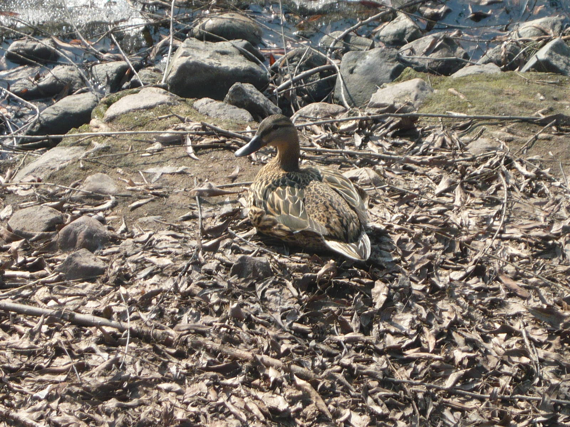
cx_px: 285
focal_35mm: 160
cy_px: 214
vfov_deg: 9.3
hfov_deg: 12.3
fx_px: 2635
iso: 100
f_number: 5.1
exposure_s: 1/200
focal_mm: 16.5
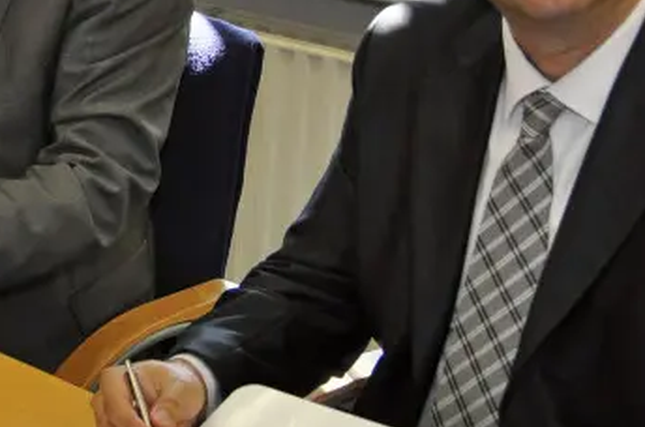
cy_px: 7
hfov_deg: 14.5
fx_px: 2477
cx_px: -79
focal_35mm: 138
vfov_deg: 9.8
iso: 800
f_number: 4
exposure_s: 1/160
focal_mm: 31
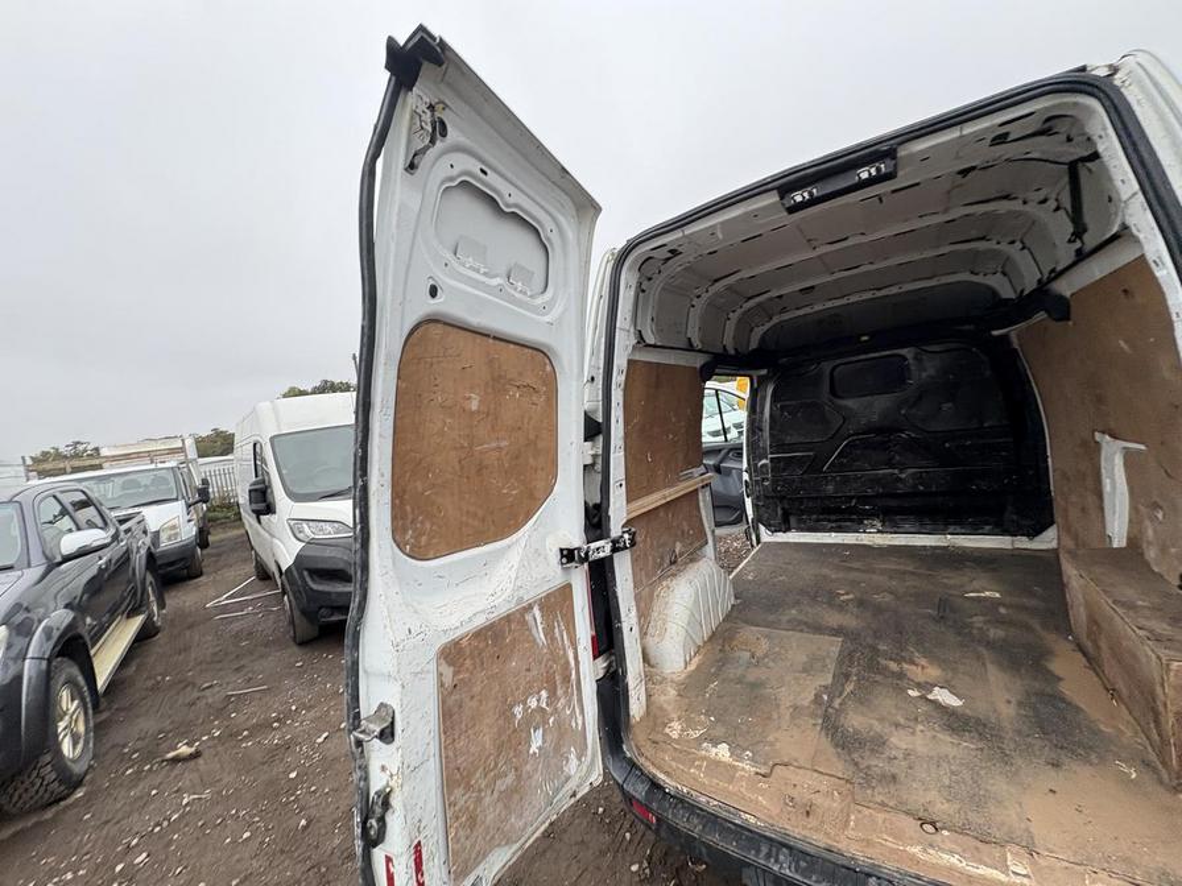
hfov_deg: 102.1
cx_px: 591
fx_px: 478
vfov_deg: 85.7
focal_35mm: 14
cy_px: 443
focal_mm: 2.22
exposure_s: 1/99
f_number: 2.2
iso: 100
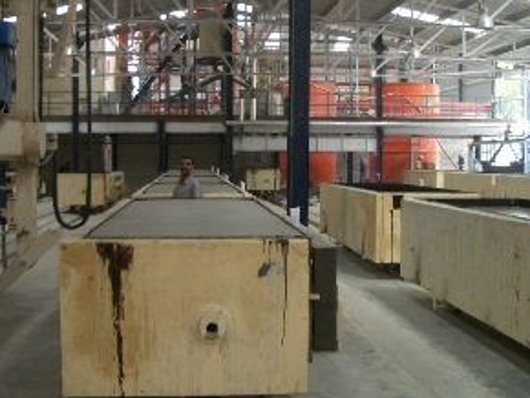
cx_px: 287
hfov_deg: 35.5
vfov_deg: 27.1
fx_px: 827
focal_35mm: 54
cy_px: 188
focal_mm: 5.8
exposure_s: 1/100
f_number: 2.6
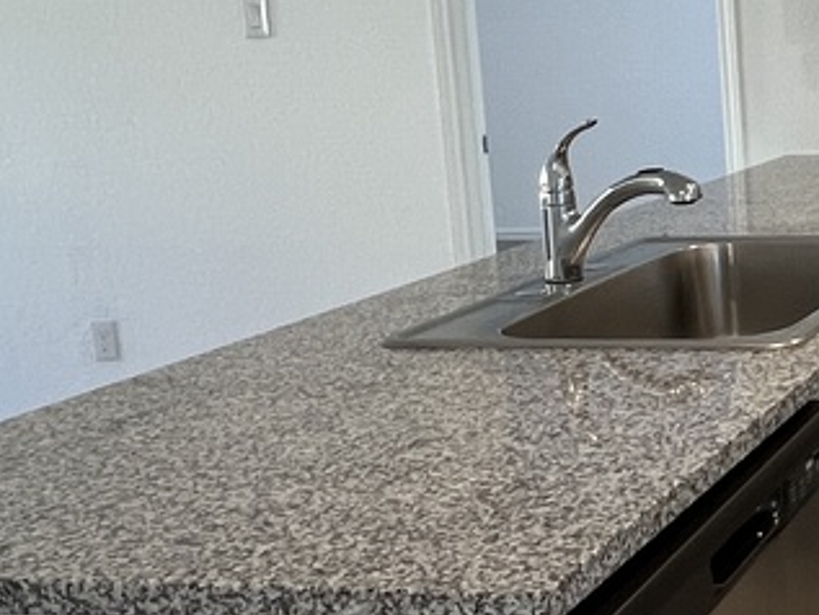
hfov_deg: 26.9
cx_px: 1095
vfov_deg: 24.8
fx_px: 1396
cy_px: 227
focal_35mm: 59
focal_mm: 1.57
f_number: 1.8
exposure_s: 1/60
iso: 125
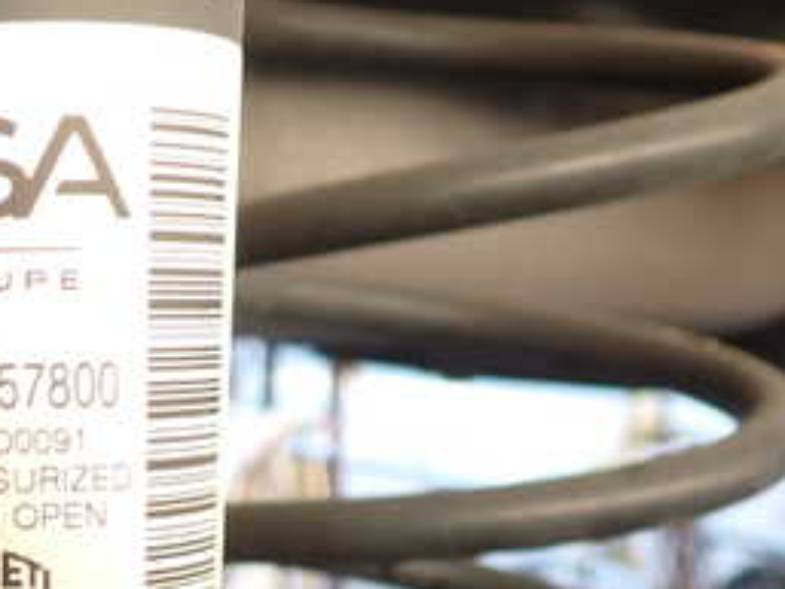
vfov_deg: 20.8
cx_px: -101
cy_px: 476
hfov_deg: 25.5
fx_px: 1588
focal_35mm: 70
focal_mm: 5.4
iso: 160
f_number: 2.3
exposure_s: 1/60
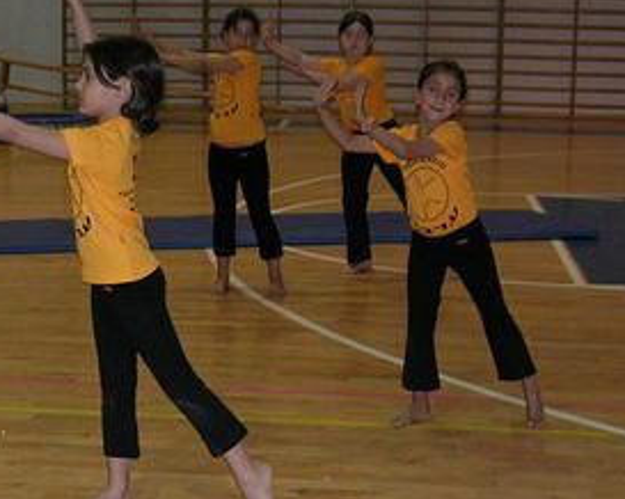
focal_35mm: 87
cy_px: 357
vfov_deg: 17.6
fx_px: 1608
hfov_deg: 21.8
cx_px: 156
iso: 80
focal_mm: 7.8
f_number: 2.8
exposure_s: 1/60.1
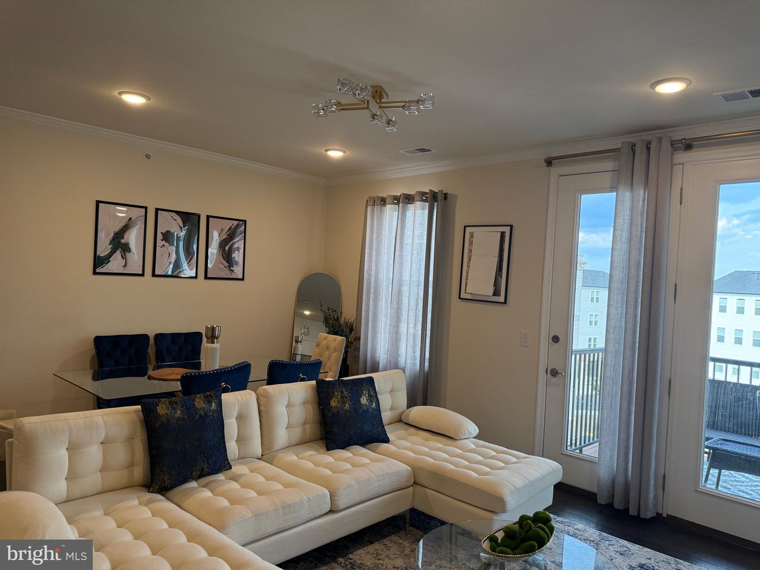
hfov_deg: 71.6
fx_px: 527
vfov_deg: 56.8
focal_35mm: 24
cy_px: 285
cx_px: 380
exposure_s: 1/169
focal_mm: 6.76
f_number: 1.78
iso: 200
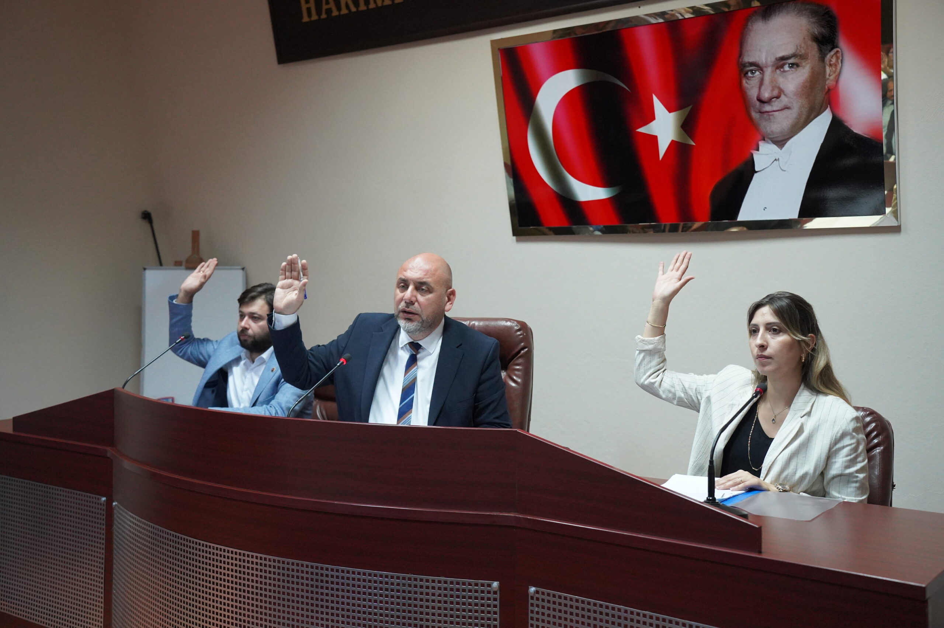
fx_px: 1022
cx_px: 472
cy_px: 314
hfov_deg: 49.6
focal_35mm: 39
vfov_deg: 34.1
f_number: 4
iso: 6400
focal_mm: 39
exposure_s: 1/160
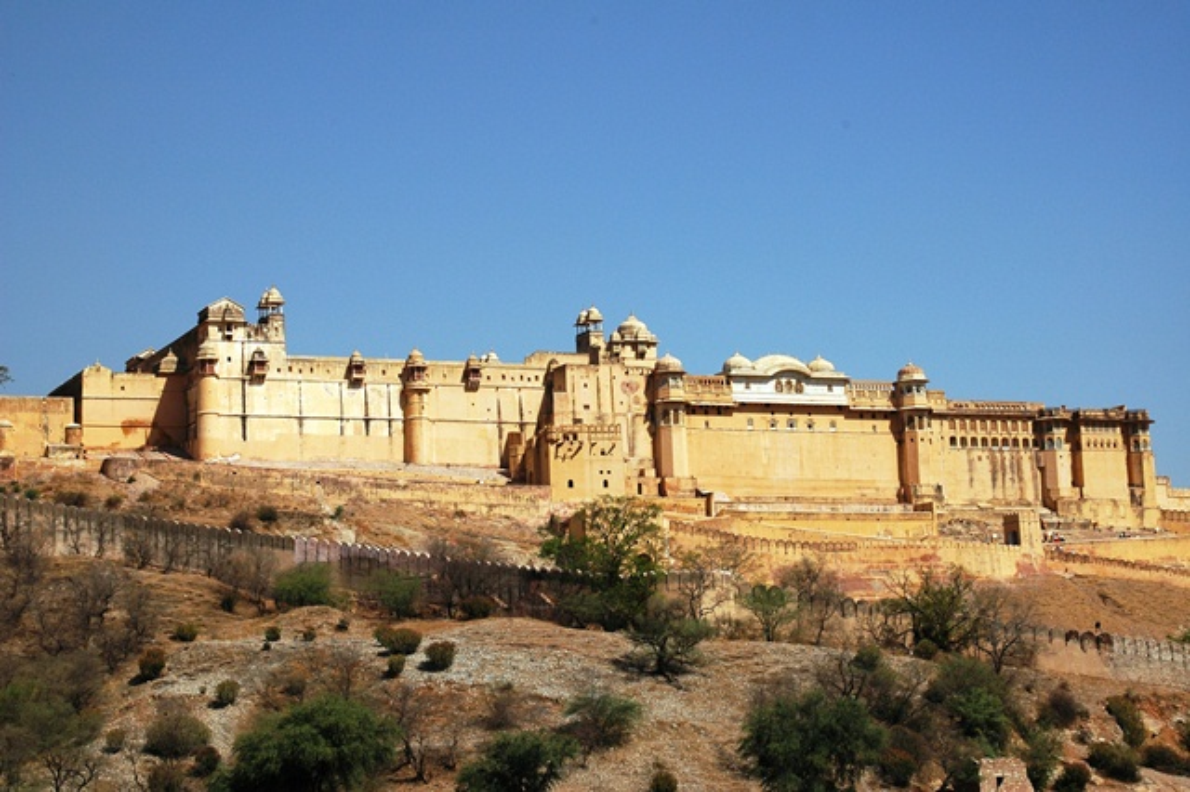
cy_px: 396
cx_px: 595
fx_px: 2379
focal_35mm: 72
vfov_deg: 18.9
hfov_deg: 28.1
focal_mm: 48
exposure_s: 1/500
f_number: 11
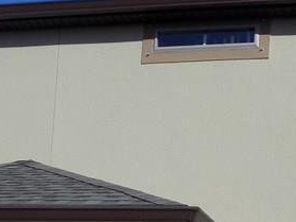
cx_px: 181
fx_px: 940
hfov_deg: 17.9
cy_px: 356
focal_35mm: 110
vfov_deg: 12.6
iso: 80
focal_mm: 5.3
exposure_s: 1/160
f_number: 10.6
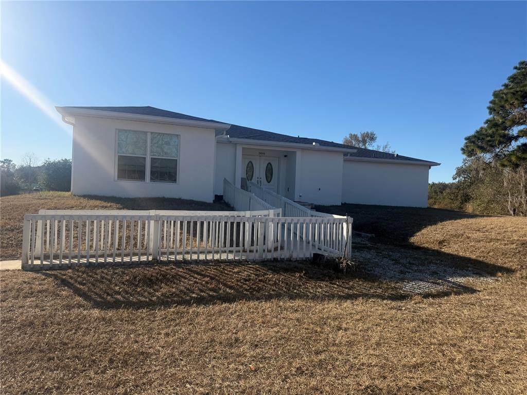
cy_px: 198
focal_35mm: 24
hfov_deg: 71.6
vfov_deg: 56.8
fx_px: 365
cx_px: 264
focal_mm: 6.76
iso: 80
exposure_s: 1/4405
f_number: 1.78
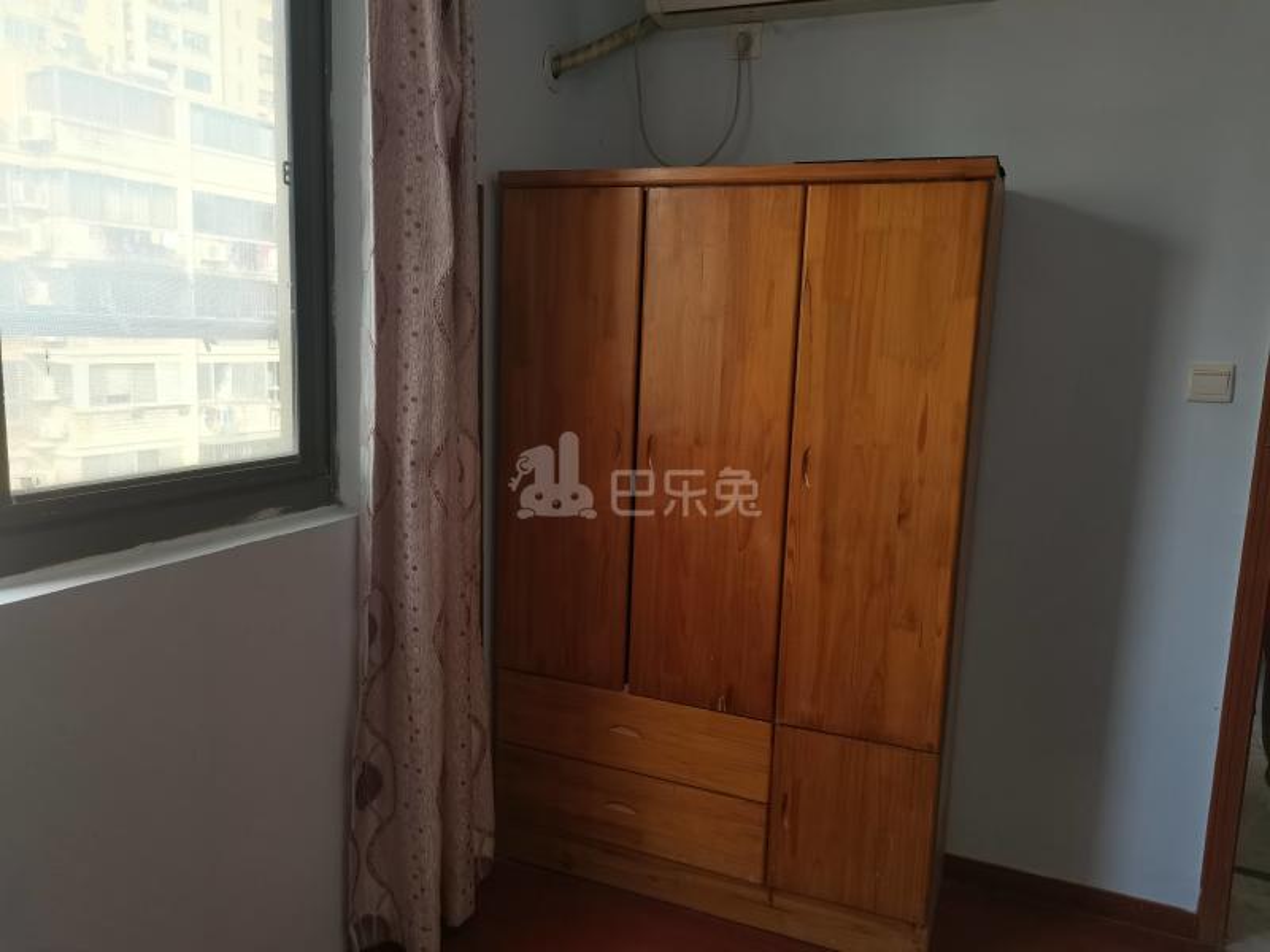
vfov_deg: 53.1
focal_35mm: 26
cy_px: 476
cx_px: 635
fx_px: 954
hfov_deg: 67.3
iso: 64
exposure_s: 1/100
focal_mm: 5.58
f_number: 1.8
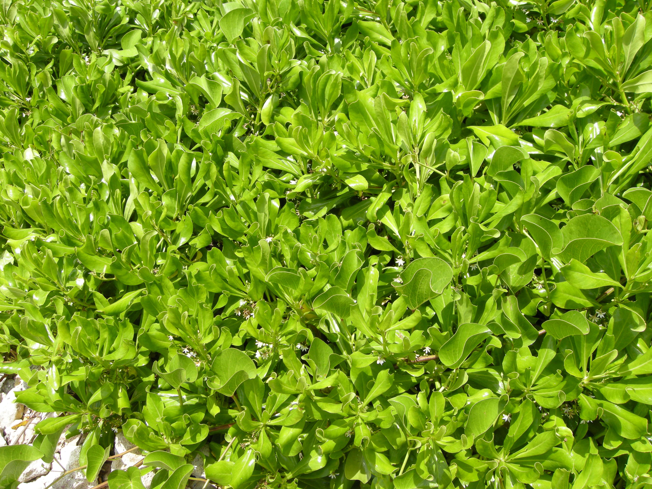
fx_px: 678
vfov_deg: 39.7
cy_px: 239
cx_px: 321
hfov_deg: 51.4
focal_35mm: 36
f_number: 4.8
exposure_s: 1/185
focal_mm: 7.5
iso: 64
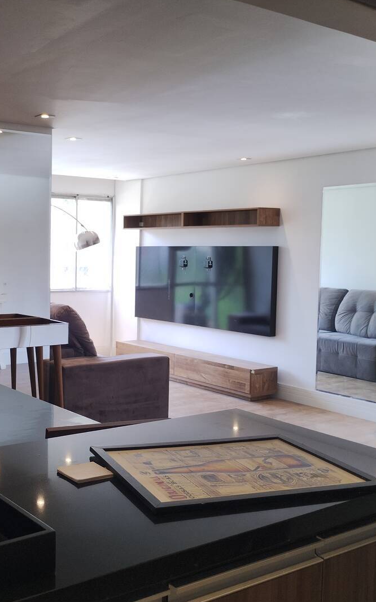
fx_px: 656
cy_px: 299
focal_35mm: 40
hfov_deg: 31.3
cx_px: 84
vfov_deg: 49.3
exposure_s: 1/60
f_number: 1.8
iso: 316
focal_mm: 4.27
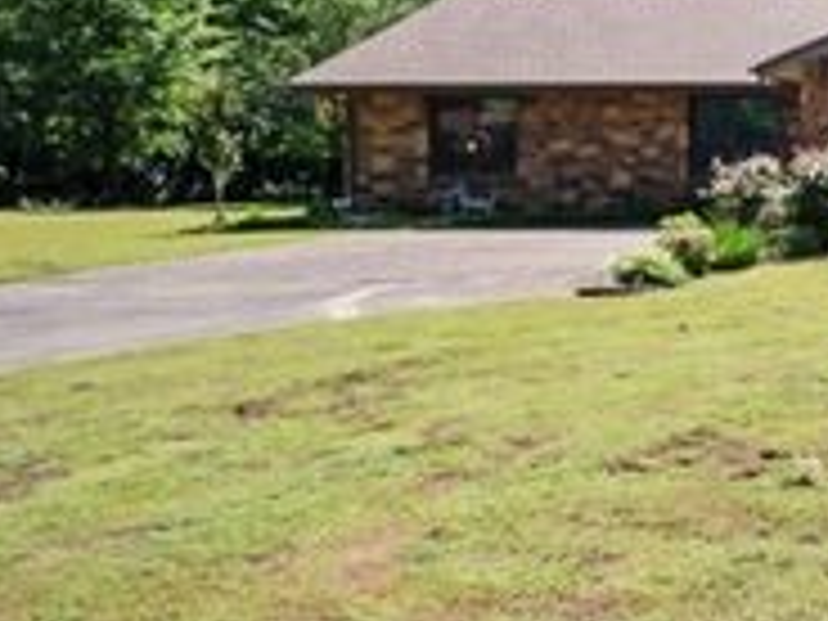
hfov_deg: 30.4
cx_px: 1080
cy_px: 151
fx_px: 1180
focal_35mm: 49
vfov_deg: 29.0
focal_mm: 18.9
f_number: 9
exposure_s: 1/500
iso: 250
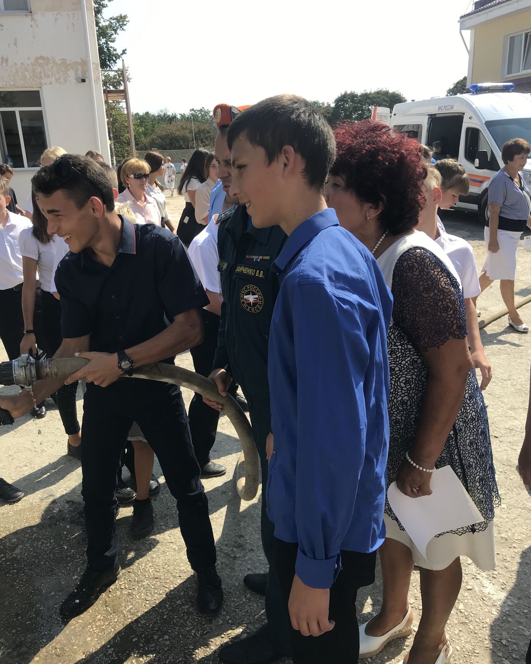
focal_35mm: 30
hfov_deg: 48.5
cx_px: 265
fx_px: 589
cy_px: 353
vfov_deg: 58.7
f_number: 1.8
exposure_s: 1/1451
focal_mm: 3.99
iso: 20
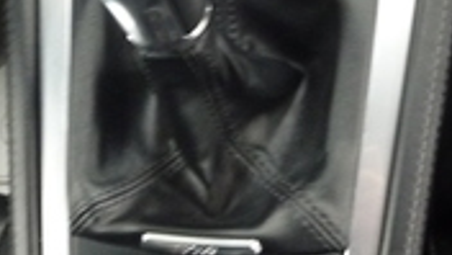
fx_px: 875
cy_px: 207
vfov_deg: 16.4
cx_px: 241
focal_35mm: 73
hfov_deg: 29.0
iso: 400
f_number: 3.3
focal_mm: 4.7
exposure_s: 1/8
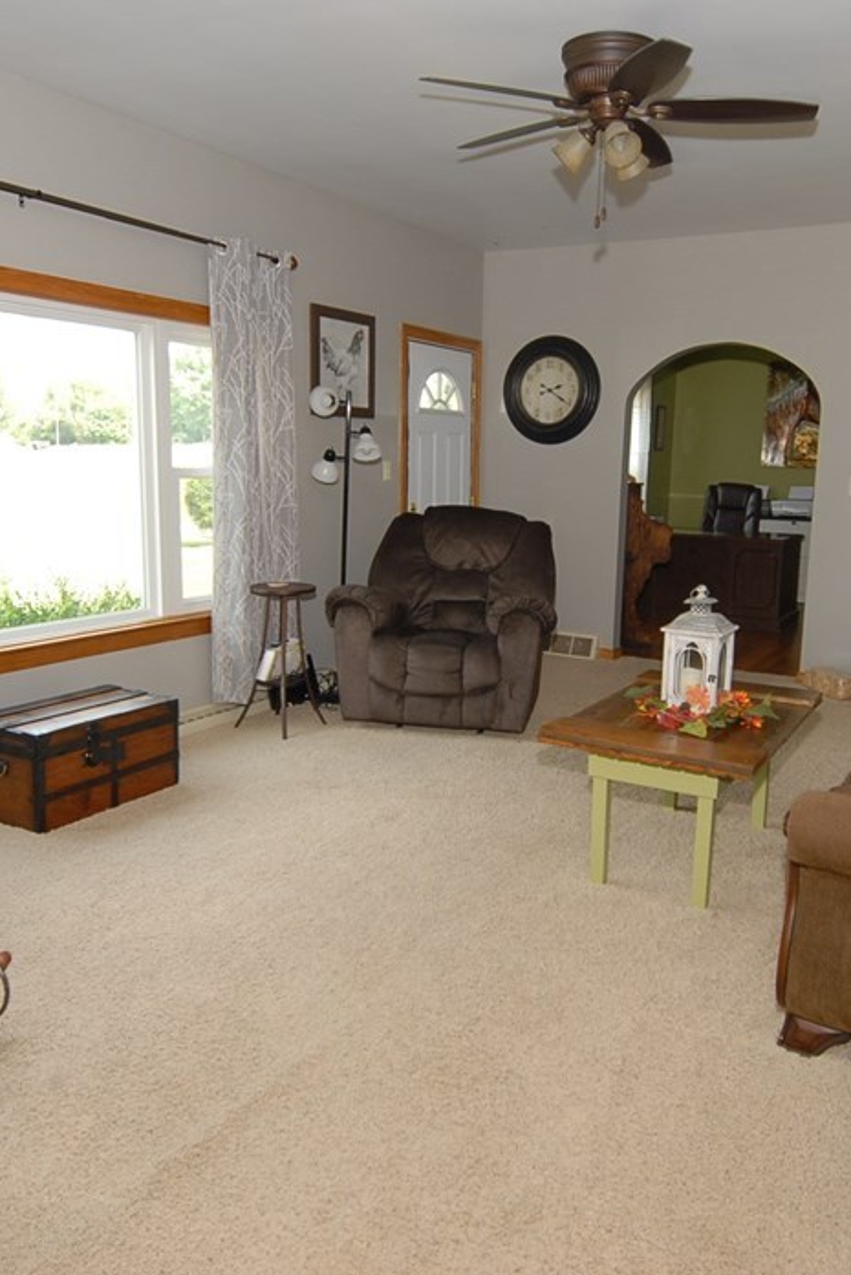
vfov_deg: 65.4
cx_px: 493
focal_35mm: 28
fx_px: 992
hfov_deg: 46.3
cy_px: 616
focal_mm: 12
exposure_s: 1/60
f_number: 5
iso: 200
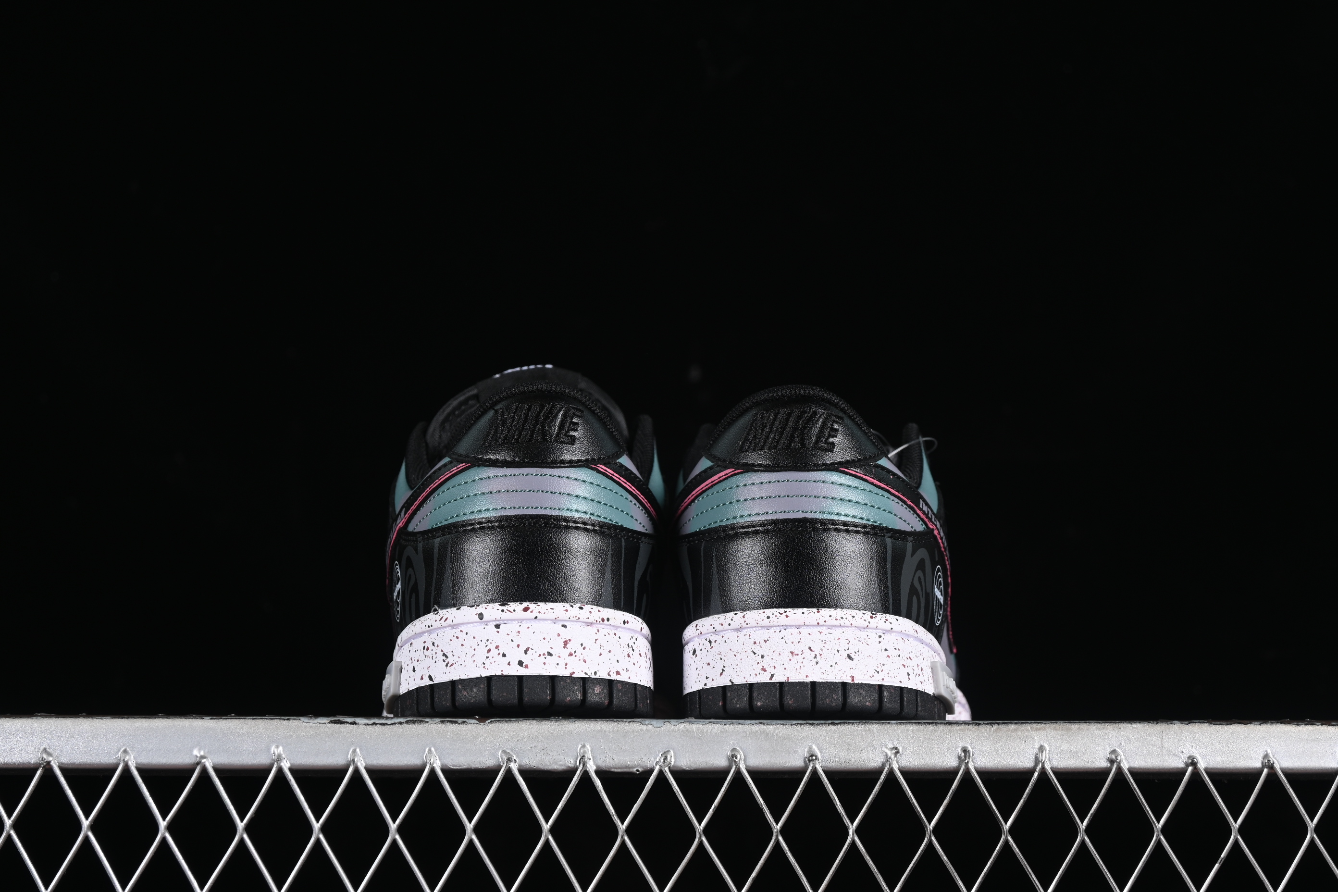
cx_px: 669
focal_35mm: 75
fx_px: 2787
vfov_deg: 18.2
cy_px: 446
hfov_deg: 27.0
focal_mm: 50
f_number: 6.3
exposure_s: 1/60
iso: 160
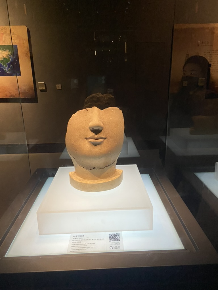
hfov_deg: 53.1
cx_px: 109
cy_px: 145
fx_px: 218
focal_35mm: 26
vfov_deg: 67.3
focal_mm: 4.25
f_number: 1.8
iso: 400
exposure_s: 1/56
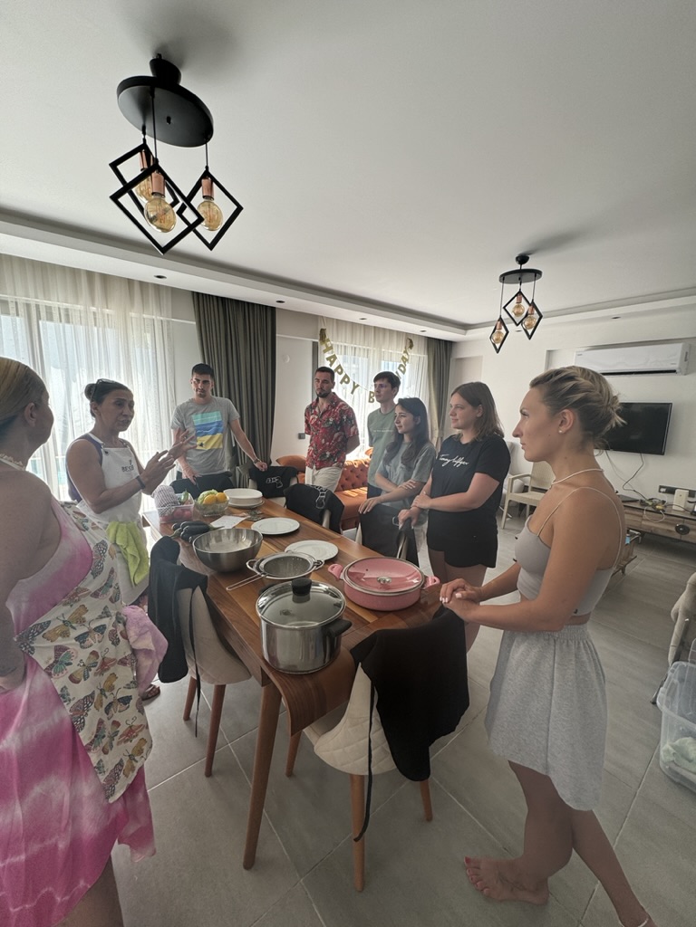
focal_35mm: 14
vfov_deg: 102.1
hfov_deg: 85.7
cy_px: 464
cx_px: 348
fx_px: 375
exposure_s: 1/99
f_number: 2.2
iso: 50
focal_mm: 2.22
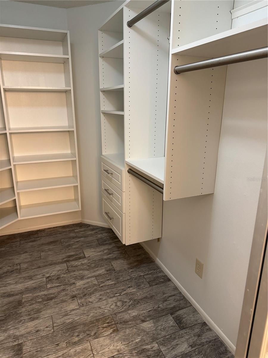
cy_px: 179
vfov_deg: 71.6
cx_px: 134
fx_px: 248
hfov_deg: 56.8
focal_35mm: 24
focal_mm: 6.76
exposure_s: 1/60
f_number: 1.78
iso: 250
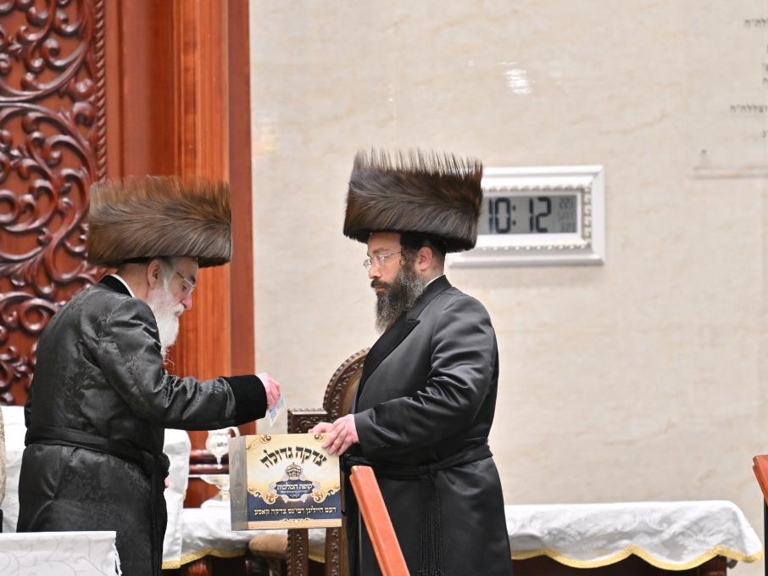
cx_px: 373
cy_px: 288
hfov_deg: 6.1
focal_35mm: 326
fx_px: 7231
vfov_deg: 4.6
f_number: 2.8
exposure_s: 1/500
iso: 640
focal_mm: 200
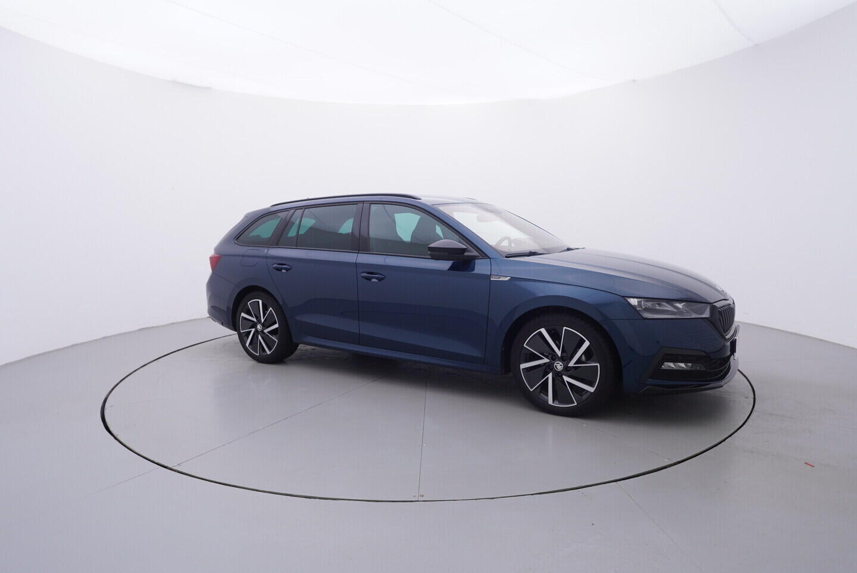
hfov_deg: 77.3
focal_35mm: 22
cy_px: 286
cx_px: 428
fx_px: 536
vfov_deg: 56.2
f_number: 5
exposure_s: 1/80
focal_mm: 15
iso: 200
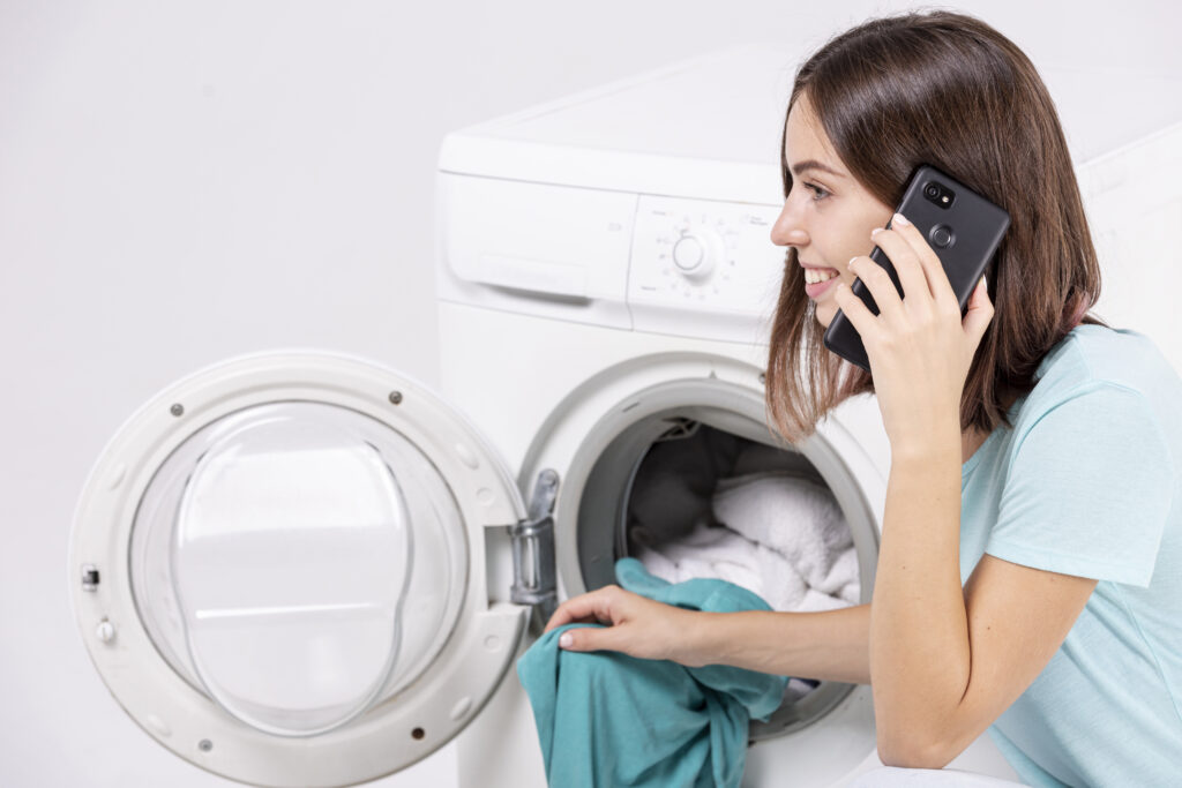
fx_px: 3809
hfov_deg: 17.6
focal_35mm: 116
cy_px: 394
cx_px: 591
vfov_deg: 11.8
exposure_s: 1/160
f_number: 7.1
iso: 250
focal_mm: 116
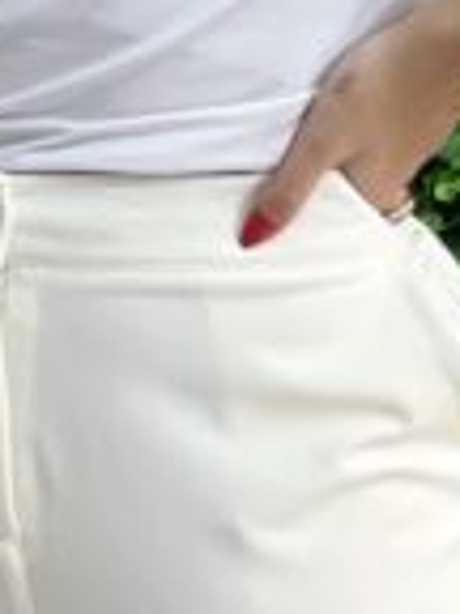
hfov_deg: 3.0
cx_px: 166
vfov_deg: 4.0
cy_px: 556
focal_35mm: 499
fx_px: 8841
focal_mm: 9
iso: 125
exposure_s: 1/120
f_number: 2.8
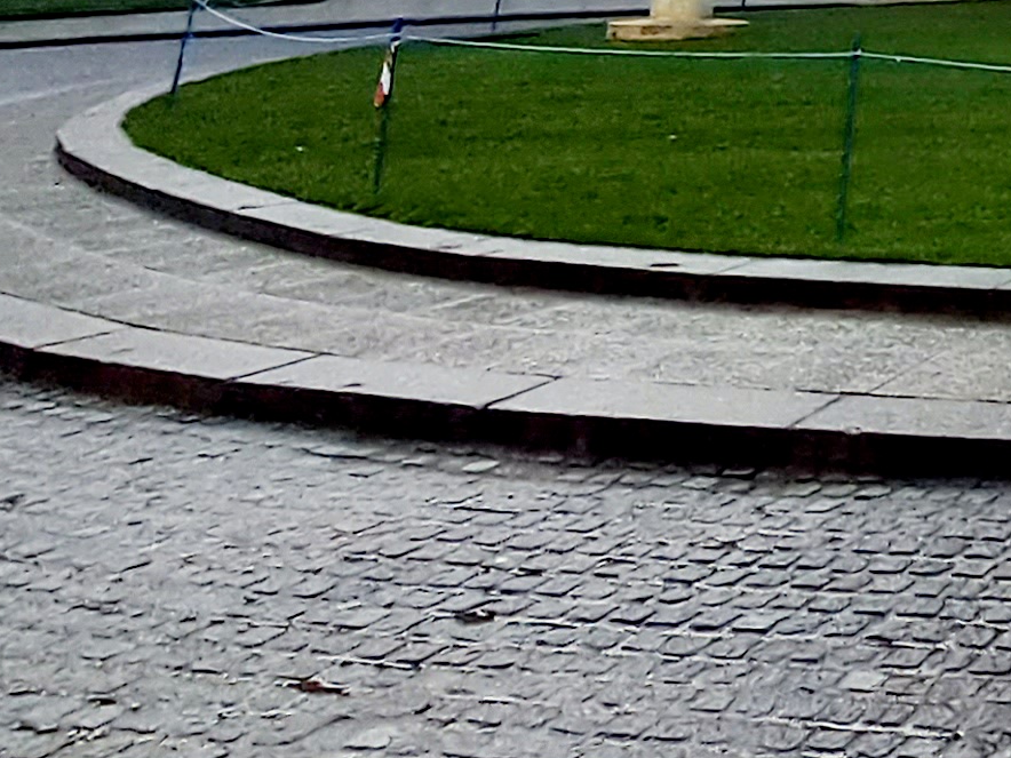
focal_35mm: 48
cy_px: -210
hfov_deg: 28.0
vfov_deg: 26.1
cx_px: 1482
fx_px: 1402
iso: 40
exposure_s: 1/2500
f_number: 2.2
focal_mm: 1.42
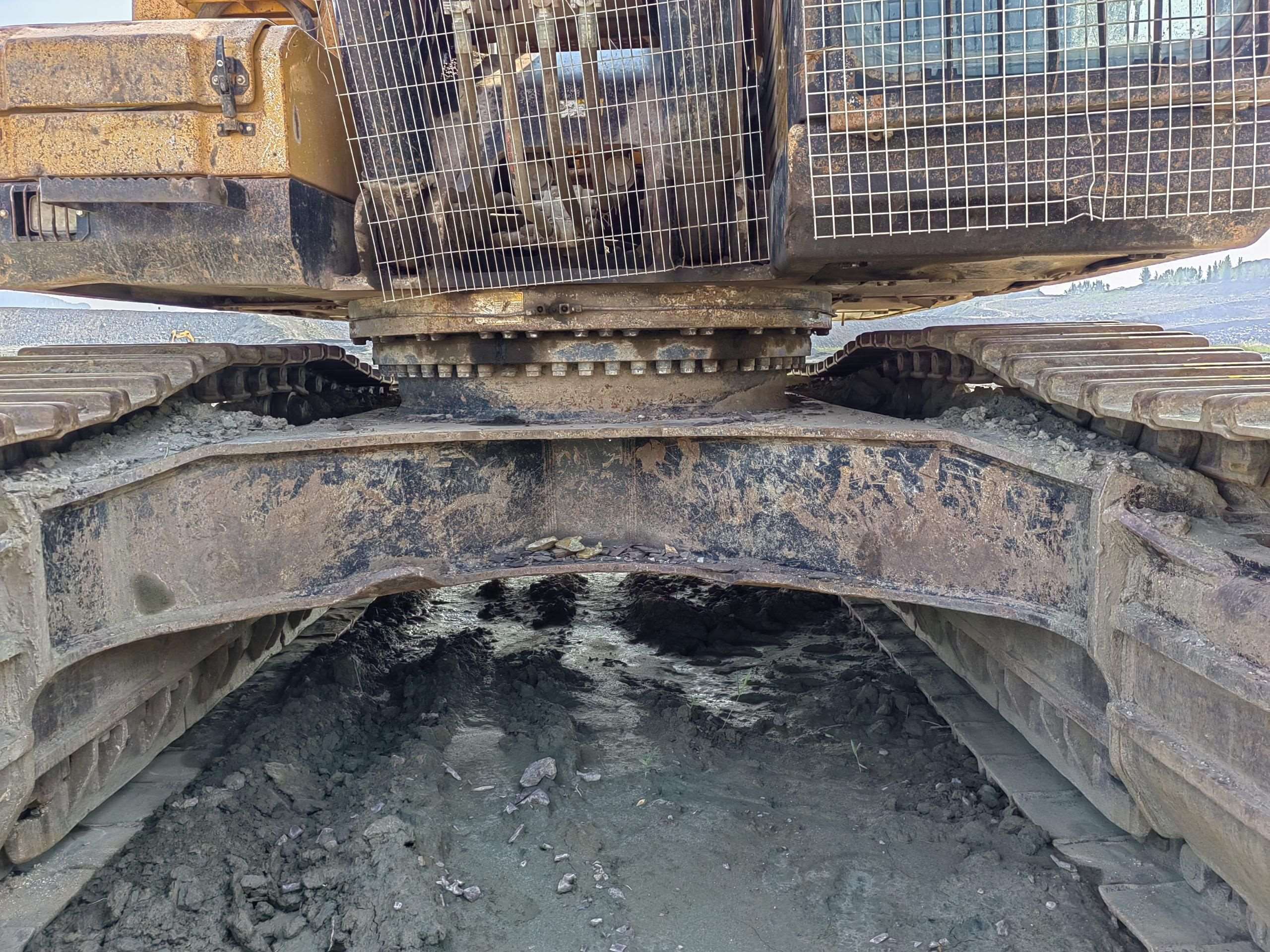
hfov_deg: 65.3
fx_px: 991
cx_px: 635
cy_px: 476
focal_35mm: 27
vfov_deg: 51.4
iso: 50
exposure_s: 1/1000
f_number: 1.9
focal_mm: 5.52
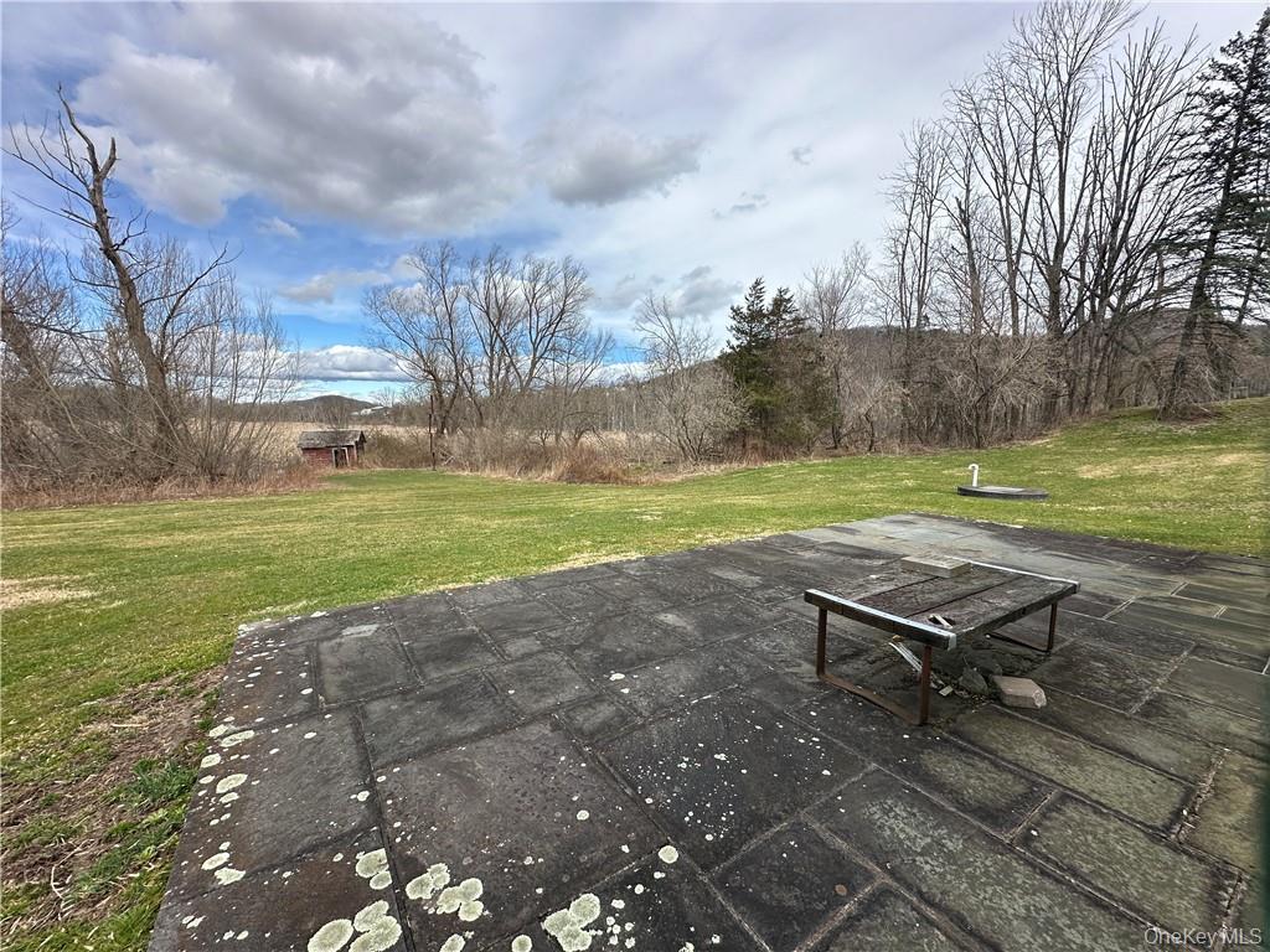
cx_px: 635
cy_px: 476
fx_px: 514
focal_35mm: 14
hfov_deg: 102.1
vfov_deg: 85.7
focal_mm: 2.22
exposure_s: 1/1304
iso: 40
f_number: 2.2
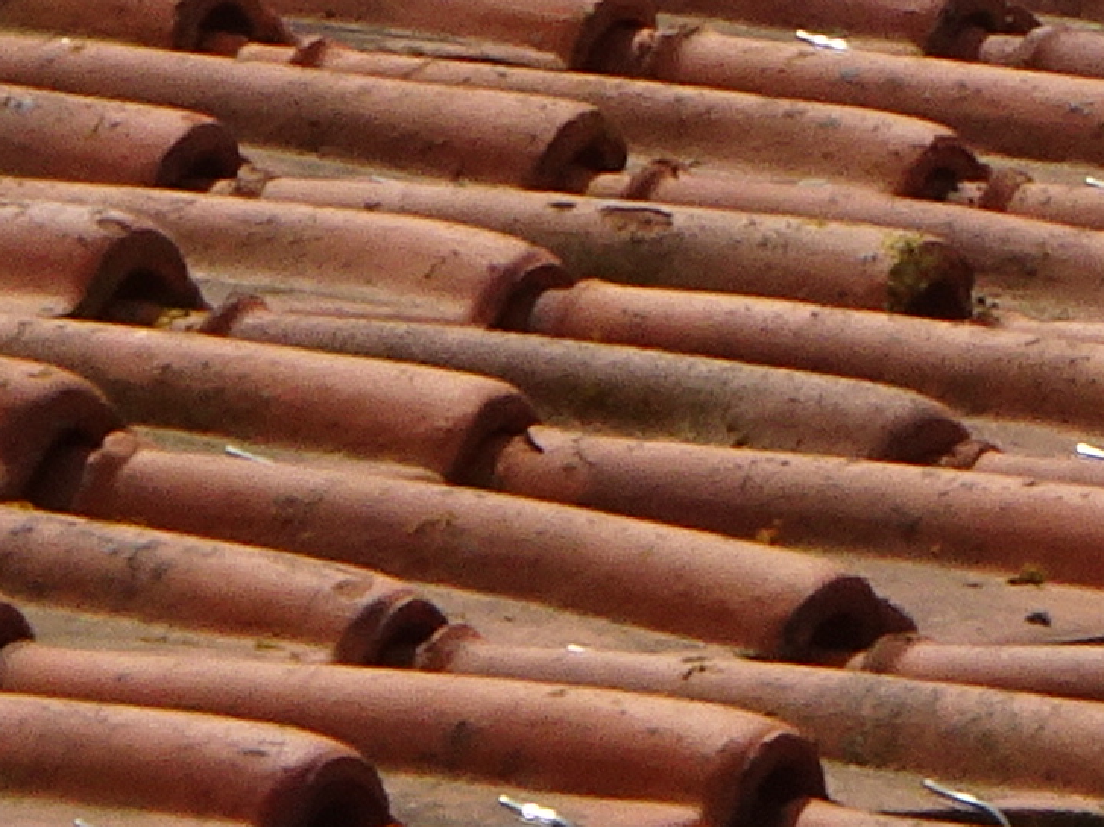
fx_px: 45535
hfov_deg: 1.4
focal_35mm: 1428
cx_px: 2336
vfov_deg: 1.0
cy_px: -1090
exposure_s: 1/800
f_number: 6.3
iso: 80
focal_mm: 36.24
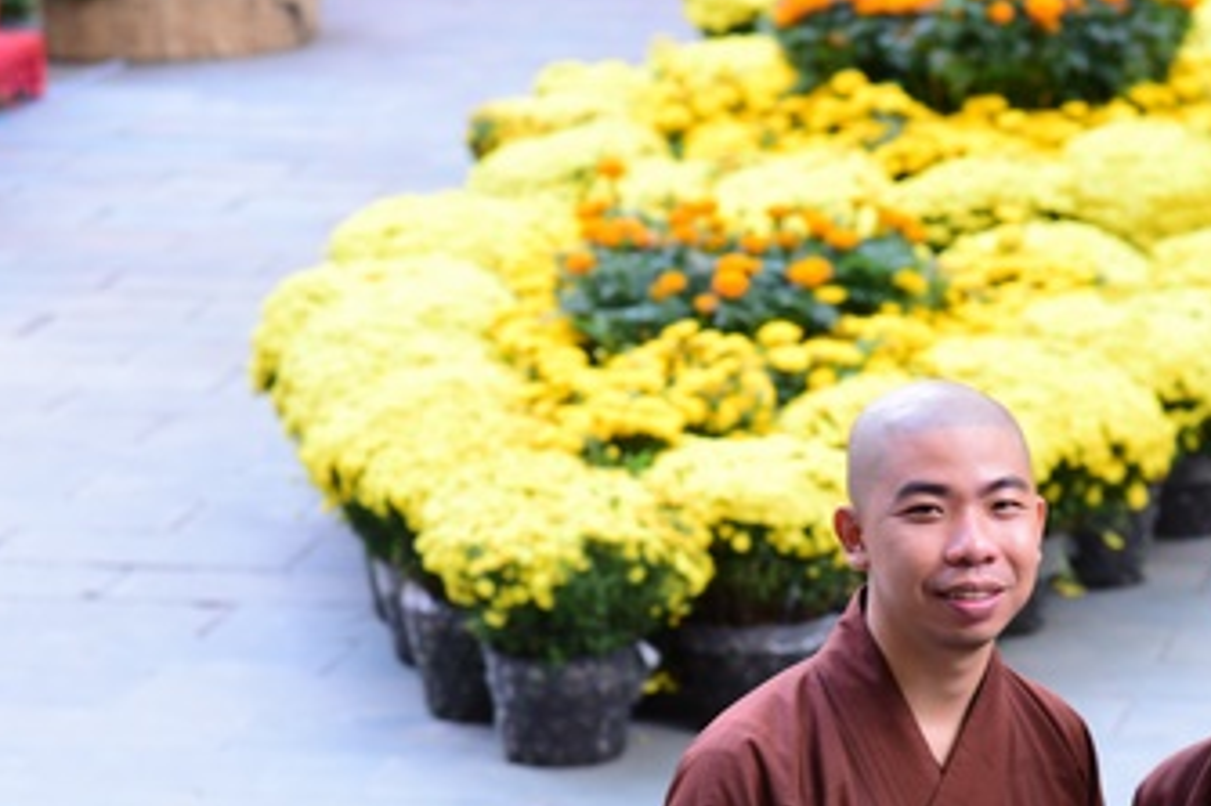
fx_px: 6859
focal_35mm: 204
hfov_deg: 10.1
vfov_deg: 6.7
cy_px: 553
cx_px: 962
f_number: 5
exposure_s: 1/40
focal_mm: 105
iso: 250
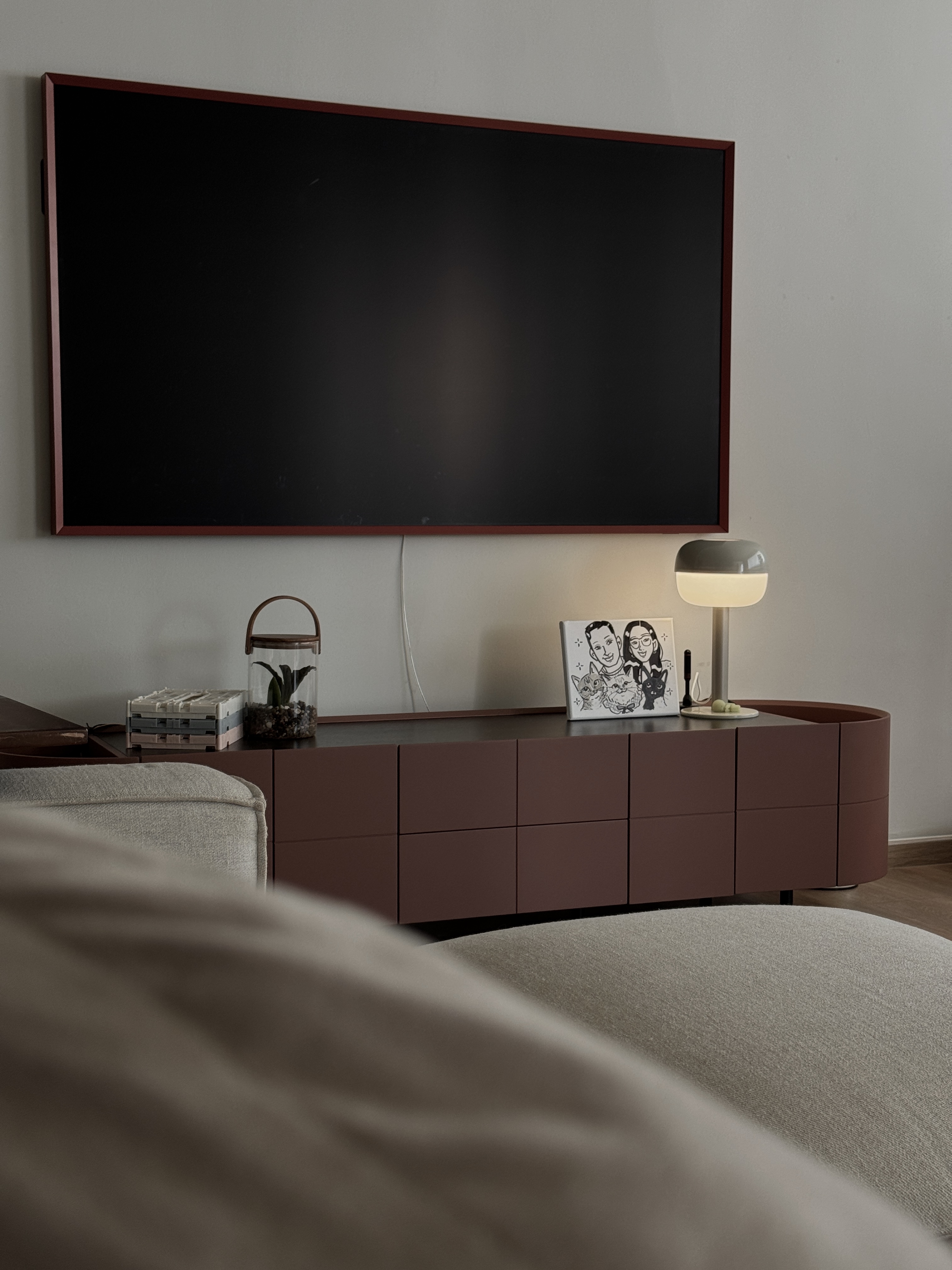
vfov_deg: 39.7
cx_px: 476
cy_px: 635
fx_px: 1760
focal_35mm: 48
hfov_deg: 30.3
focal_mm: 6.76
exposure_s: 1/73
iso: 100
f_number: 1.78
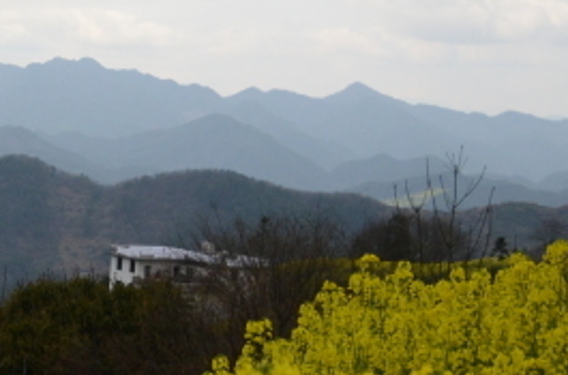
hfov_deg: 14.9
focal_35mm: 122
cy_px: 336
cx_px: -418
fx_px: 1918
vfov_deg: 11.1
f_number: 3.8
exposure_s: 1/2000
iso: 500
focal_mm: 21
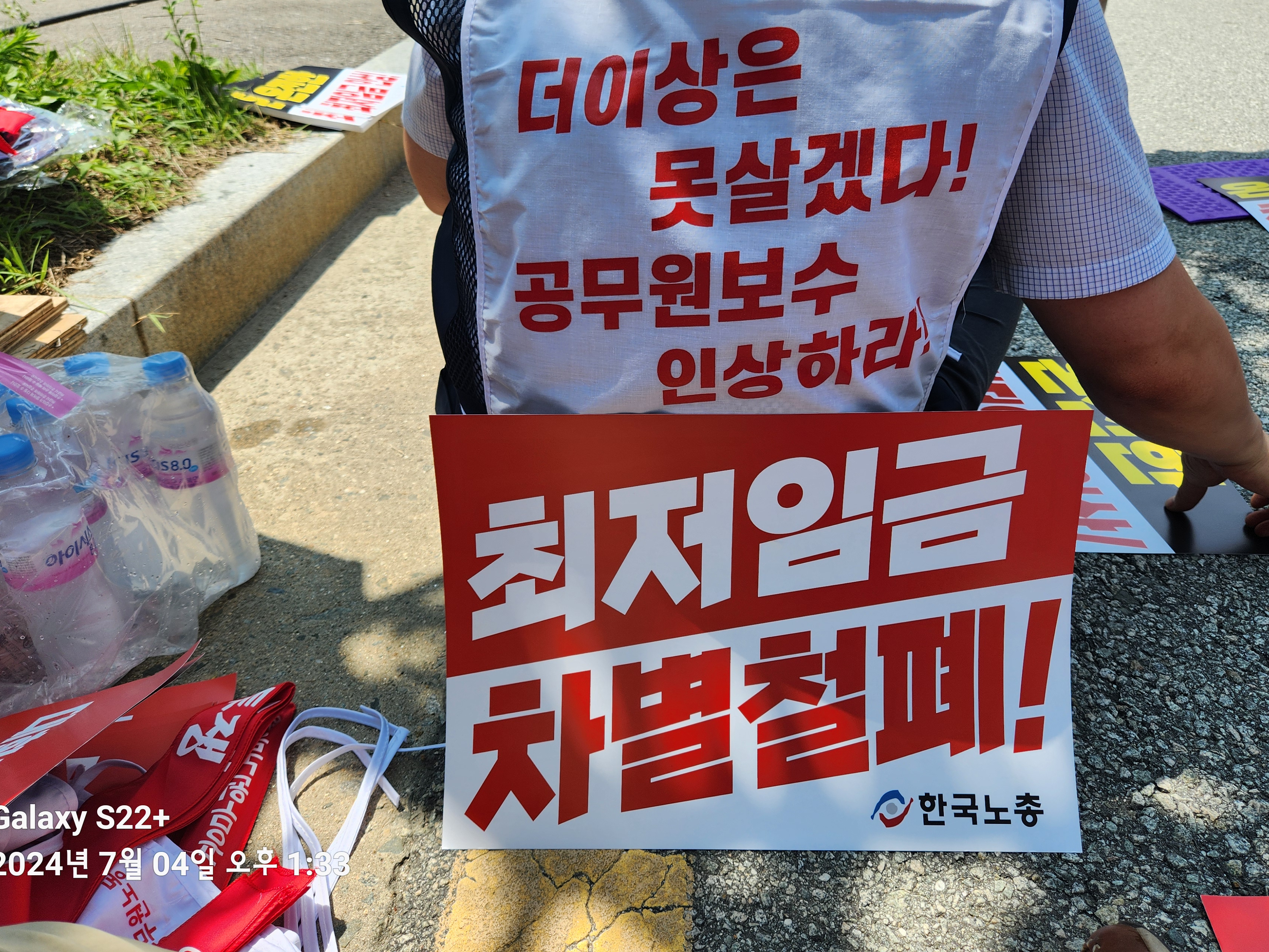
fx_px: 990
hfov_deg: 65.3
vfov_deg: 51.1
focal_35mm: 27
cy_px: 394
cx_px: 664
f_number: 1.8
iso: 20
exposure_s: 1/976
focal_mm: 5.4
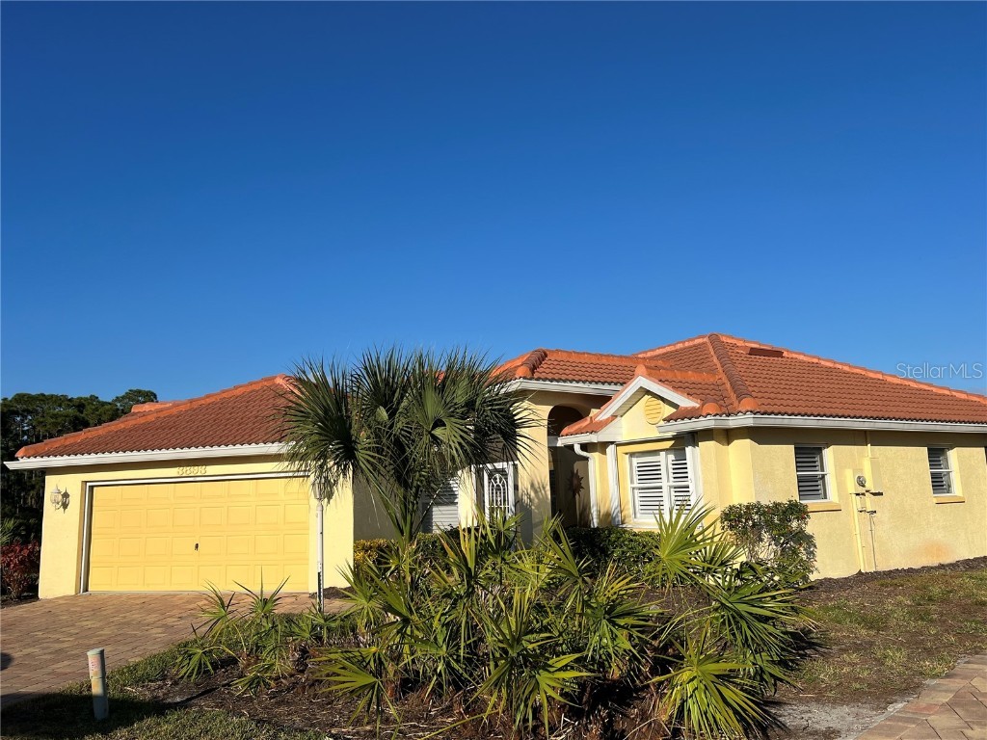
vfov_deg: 53.1
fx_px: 741
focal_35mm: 26
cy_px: 370
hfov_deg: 67.3
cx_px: 494
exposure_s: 1/6579
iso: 50
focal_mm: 5.7
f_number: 1.5
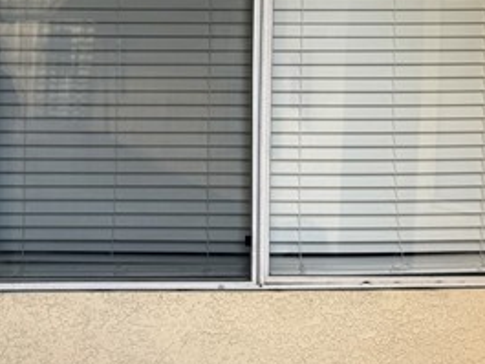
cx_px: 26
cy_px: 97
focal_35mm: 58
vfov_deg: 25.0
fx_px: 813
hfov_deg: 31.3
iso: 64
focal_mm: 6.76
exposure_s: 1/121
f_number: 1.78
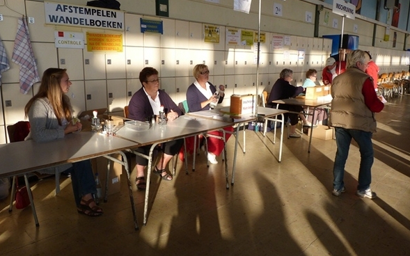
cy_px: 114
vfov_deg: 45.9
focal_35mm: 27
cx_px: 205
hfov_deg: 68.4
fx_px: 302
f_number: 4
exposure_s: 1/125
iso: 80
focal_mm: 4.5
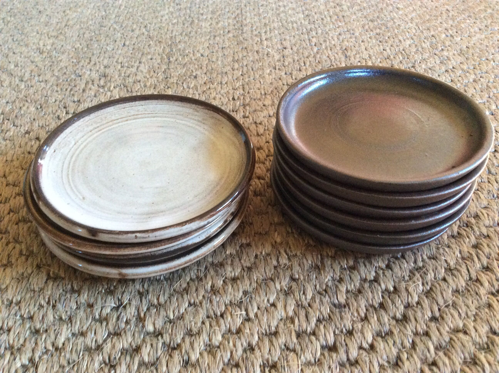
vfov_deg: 44.1
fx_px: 461
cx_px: 250
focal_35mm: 32
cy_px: 186
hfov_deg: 56.9
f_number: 2.4
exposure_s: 1/17
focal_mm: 3.3
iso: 250
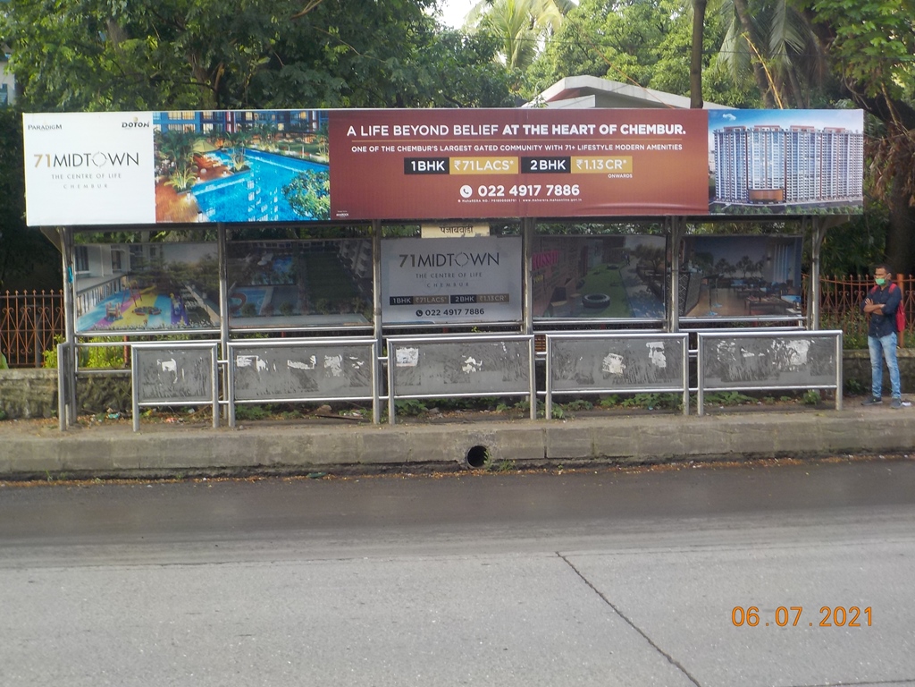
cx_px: 458
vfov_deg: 30.9
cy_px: 344
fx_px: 1242
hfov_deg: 40.4
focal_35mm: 47
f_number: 4.2
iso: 125
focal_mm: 6.4
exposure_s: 1/60
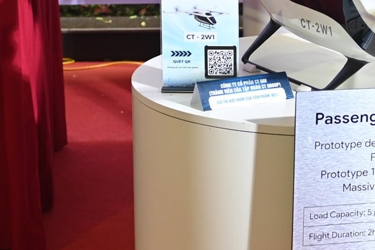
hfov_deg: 16.4
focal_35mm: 124
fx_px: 1292
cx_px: 310
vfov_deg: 10.9
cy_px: -33
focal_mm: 28
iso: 500
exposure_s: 1/125
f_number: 2.8
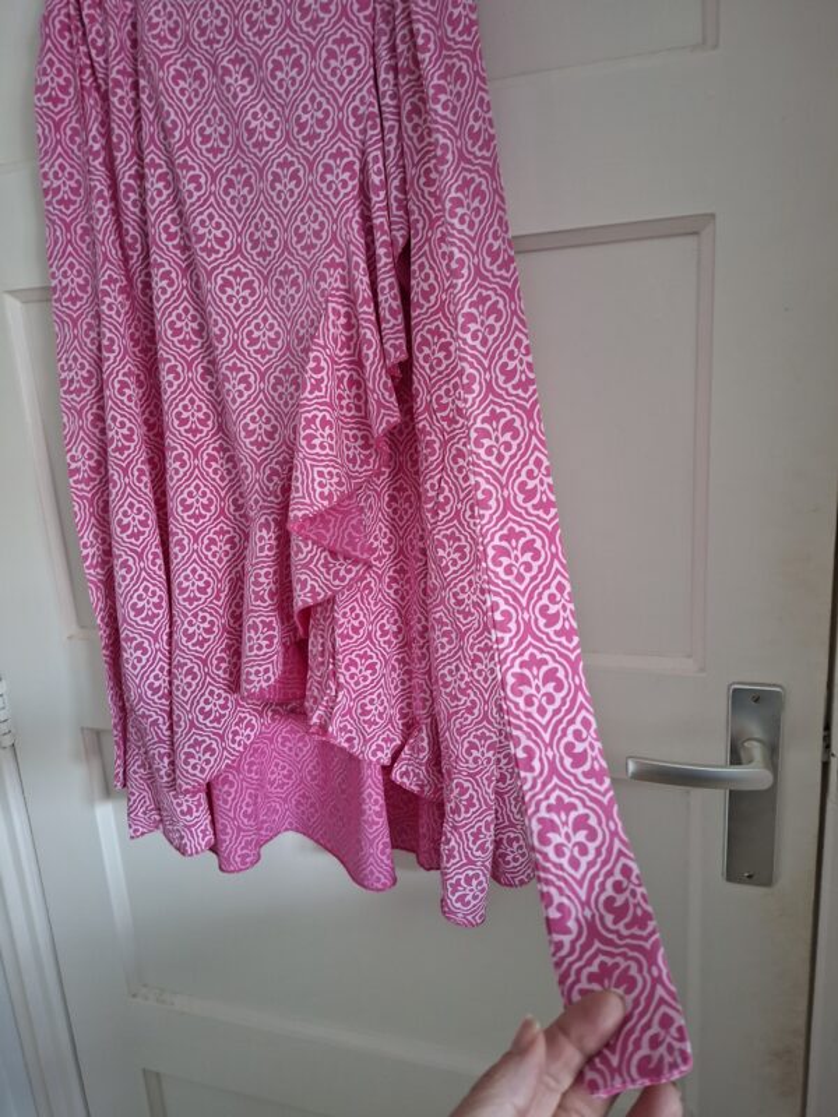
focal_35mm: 23
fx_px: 742
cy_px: 558
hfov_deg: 58.9
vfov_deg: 73.9
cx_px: 419
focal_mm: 5.54
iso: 400
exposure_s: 1/25
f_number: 1.8
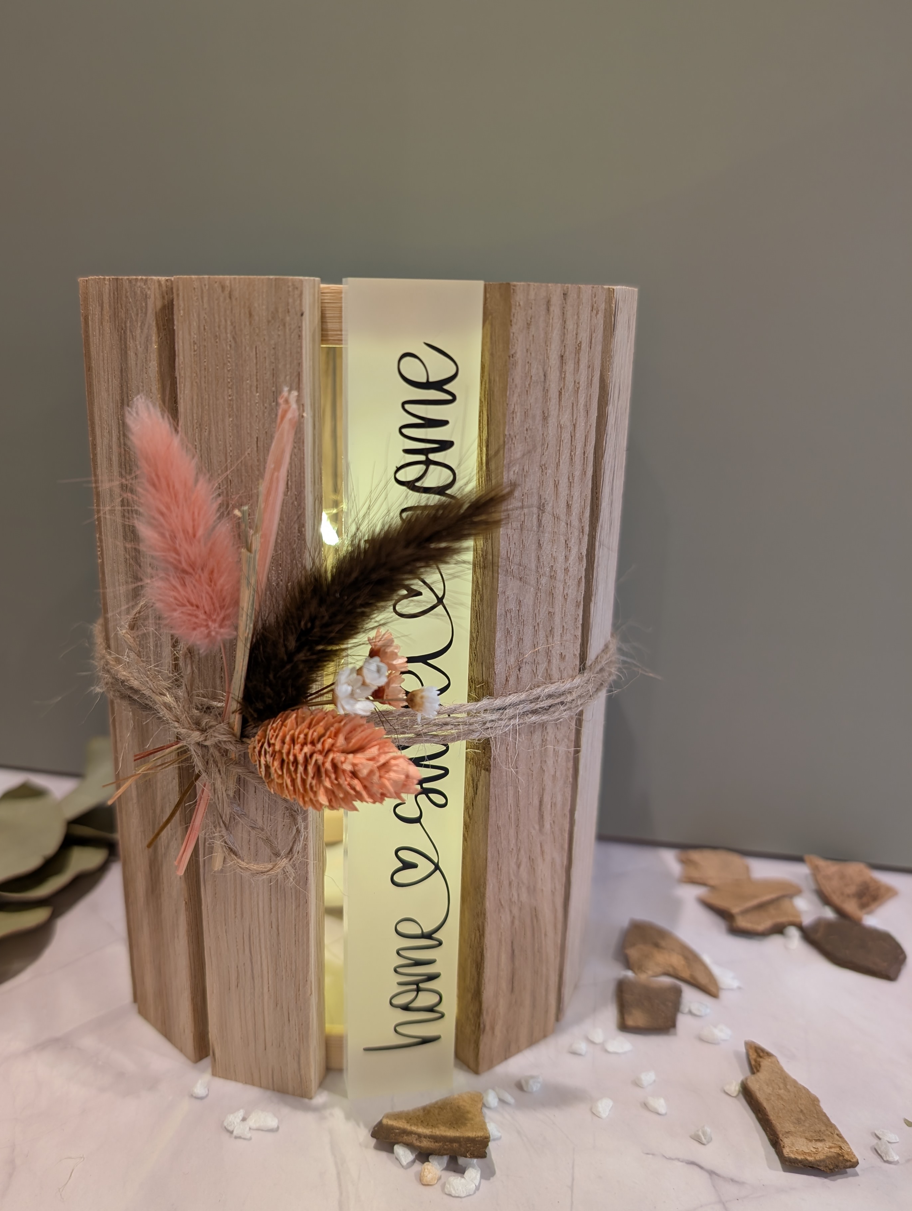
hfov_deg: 51.3
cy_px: 627
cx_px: 400
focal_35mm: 27
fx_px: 946
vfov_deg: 65.2
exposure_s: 1/23.8
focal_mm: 6.9
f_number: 1.68
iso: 86
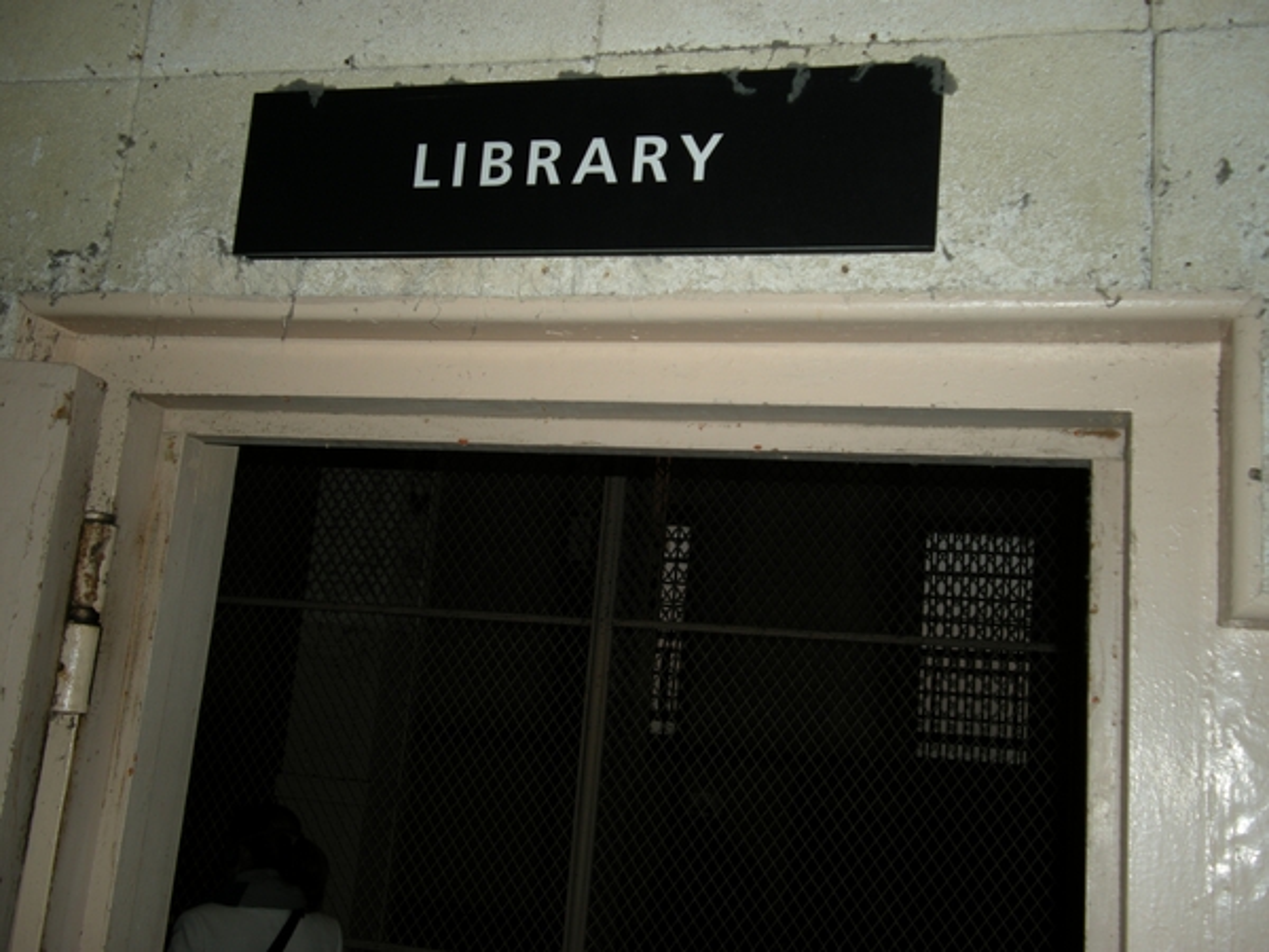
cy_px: 476
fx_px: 1356
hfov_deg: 50.1
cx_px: 634
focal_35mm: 37
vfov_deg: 38.7
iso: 64
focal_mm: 7.9
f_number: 2.8
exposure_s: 1/60
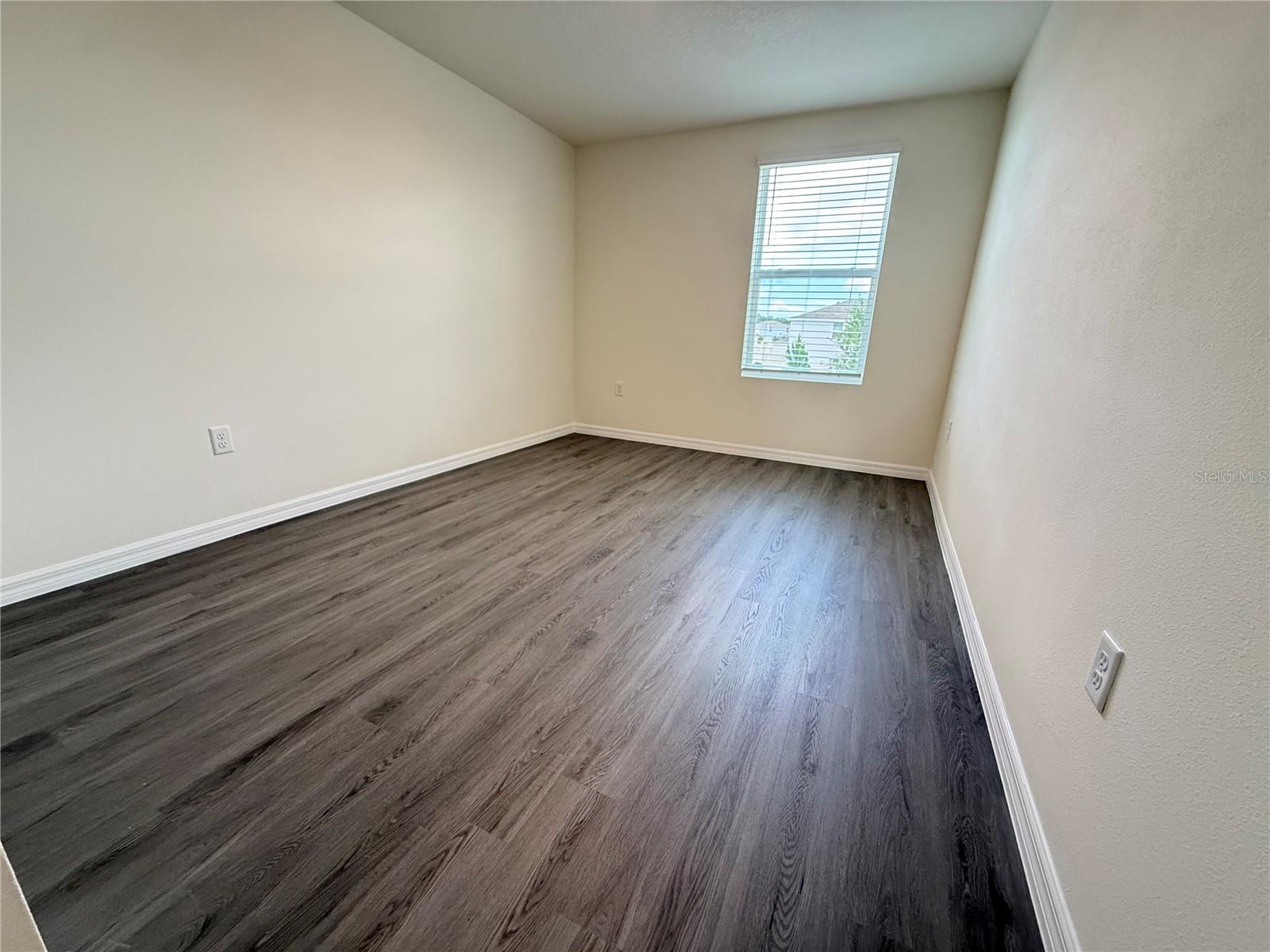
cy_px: 476
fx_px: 514
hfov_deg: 102.1
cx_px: 635
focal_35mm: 14
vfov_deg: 85.7
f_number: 2.2
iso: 400
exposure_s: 1/120
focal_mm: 2.22
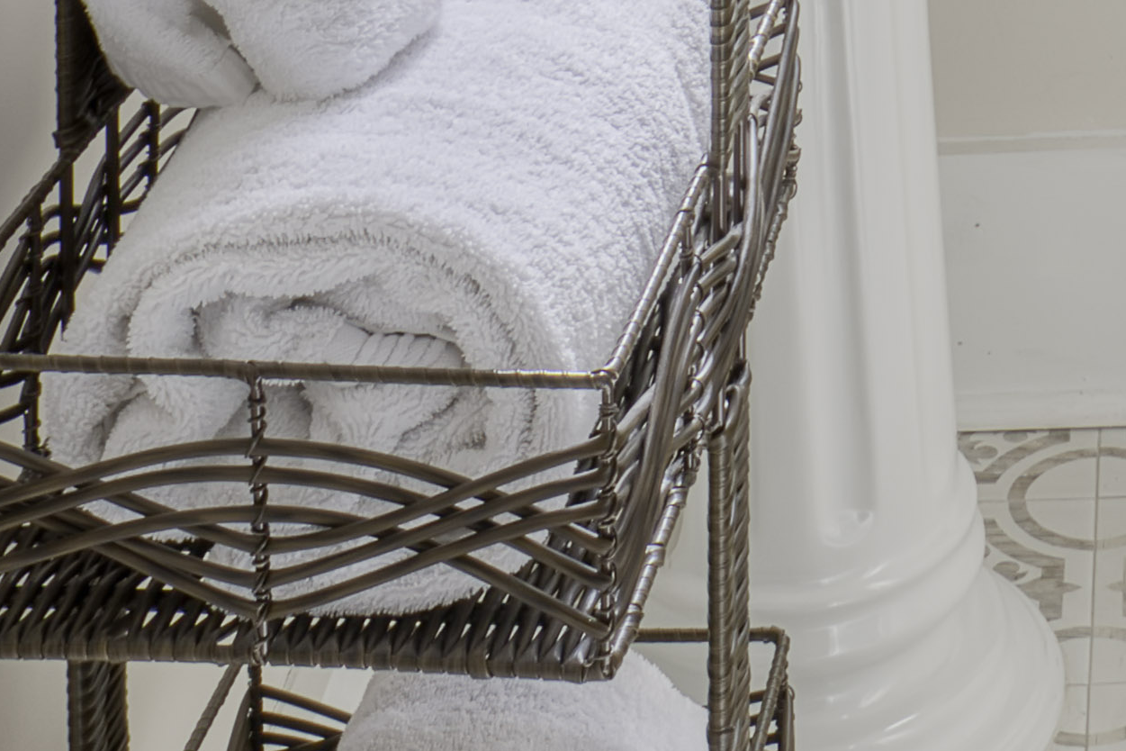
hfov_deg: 18.8
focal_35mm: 100
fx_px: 3128
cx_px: 1514
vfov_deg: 10.7
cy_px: -1277
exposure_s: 1/8
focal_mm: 17
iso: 125
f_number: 14
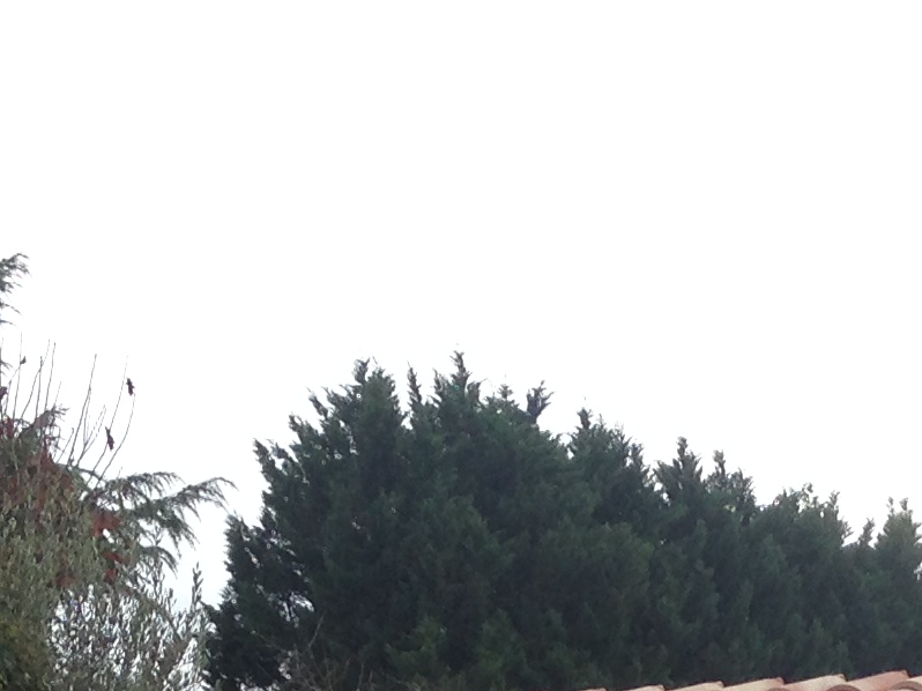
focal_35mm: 135
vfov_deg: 10.2
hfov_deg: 14.6
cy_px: 1338
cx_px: 602
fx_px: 3595
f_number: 2.4
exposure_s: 1/753
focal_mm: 4.12
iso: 50
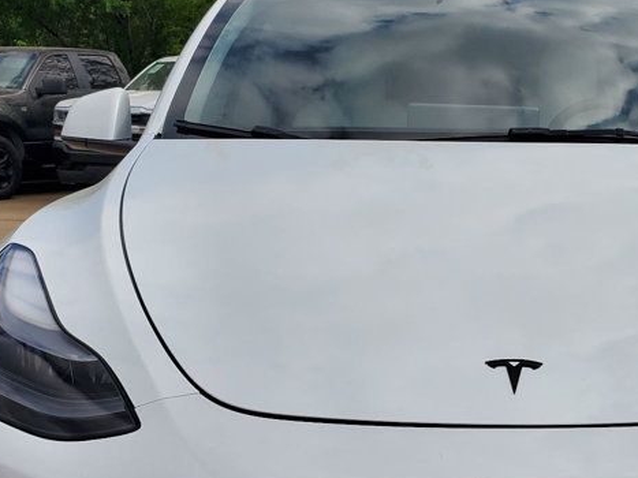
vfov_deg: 25.2
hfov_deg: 33.1
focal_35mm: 57
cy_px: 389
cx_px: 482
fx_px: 1050
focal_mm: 4.3
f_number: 2.4
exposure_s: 1/3009
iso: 50
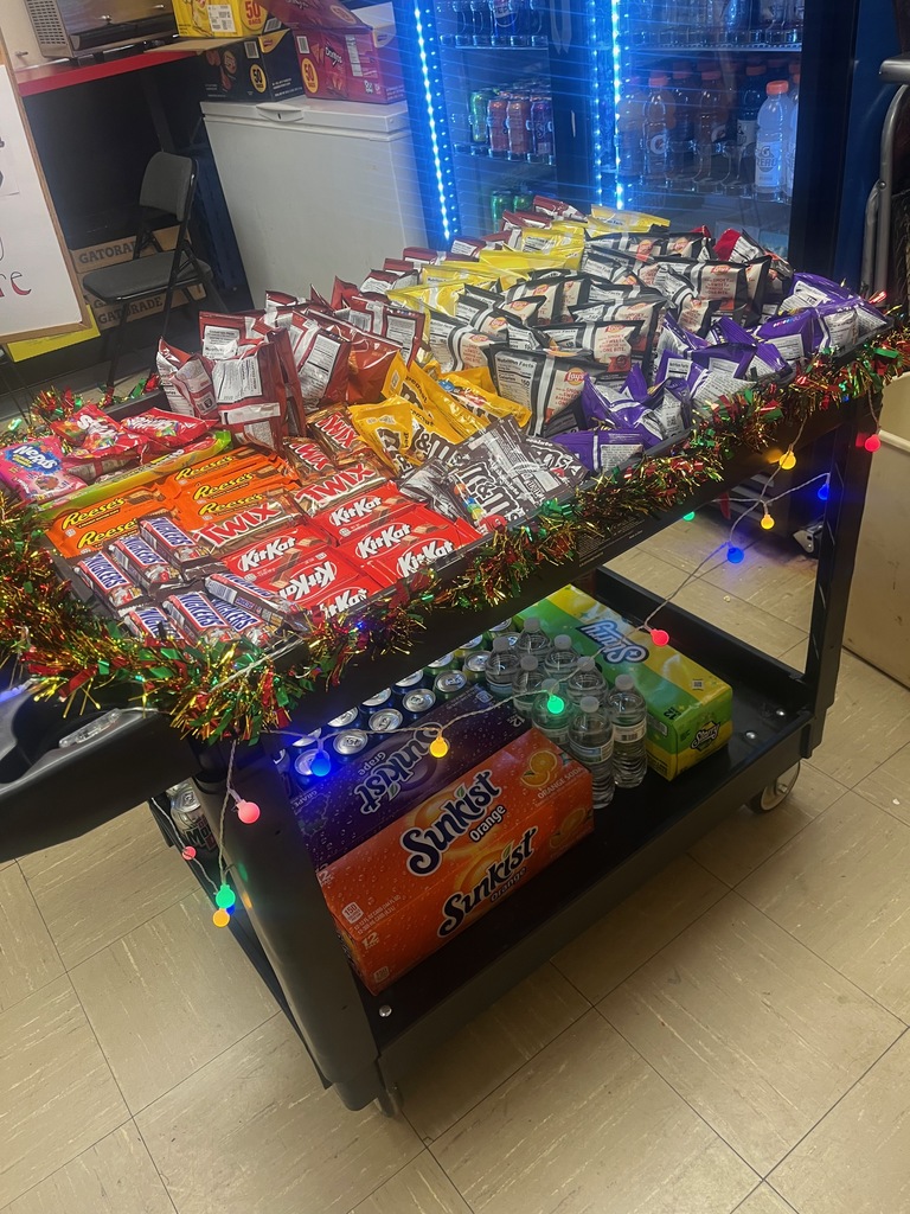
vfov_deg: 67.3
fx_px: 911
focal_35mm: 26
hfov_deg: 53.1
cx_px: 455
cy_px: 607
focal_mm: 5.1
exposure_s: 1/60
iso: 100
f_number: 1.6
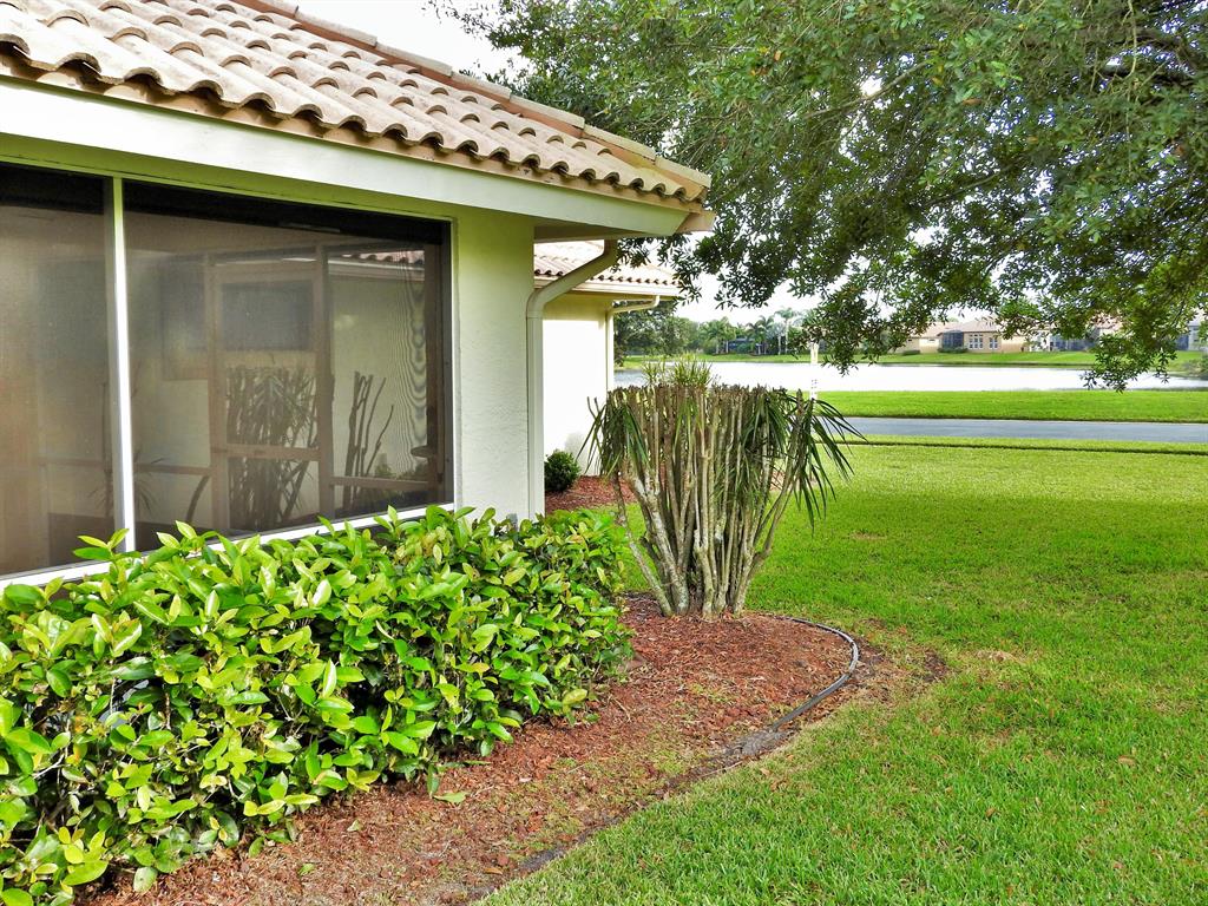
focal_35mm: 35
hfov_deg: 52.6
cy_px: 453
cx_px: 604
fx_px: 1221
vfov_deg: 40.7
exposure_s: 1/125
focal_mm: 6.3
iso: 100
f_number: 3.8
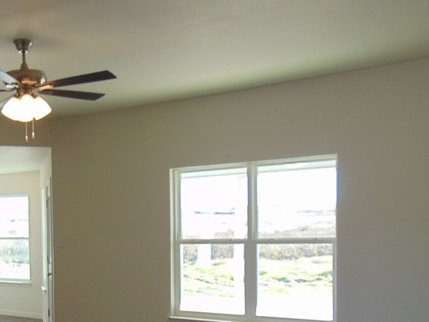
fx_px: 607
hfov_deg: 36.9
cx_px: 60
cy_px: 272
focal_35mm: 49
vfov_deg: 28.8
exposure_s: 1/80
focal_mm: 4.9
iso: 80
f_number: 3
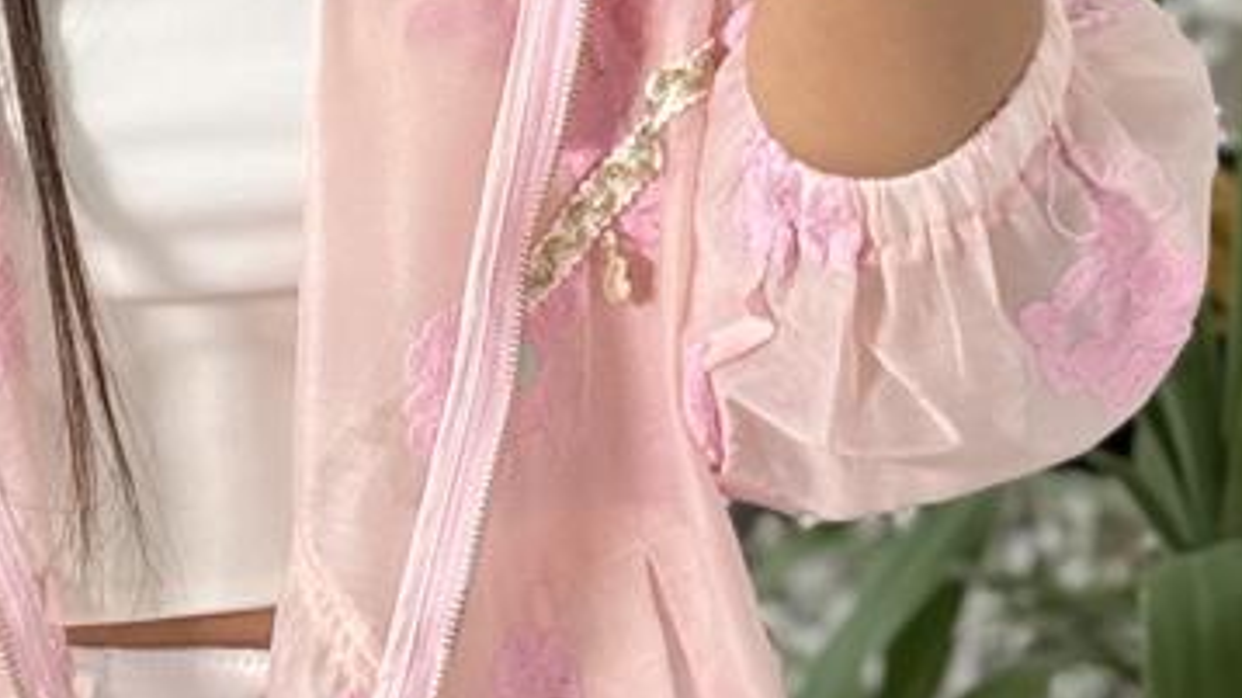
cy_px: 269
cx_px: 284
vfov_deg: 6.2
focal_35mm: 195
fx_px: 6419
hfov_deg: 11.0
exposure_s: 1/121
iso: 80
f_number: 1.78
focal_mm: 6.76
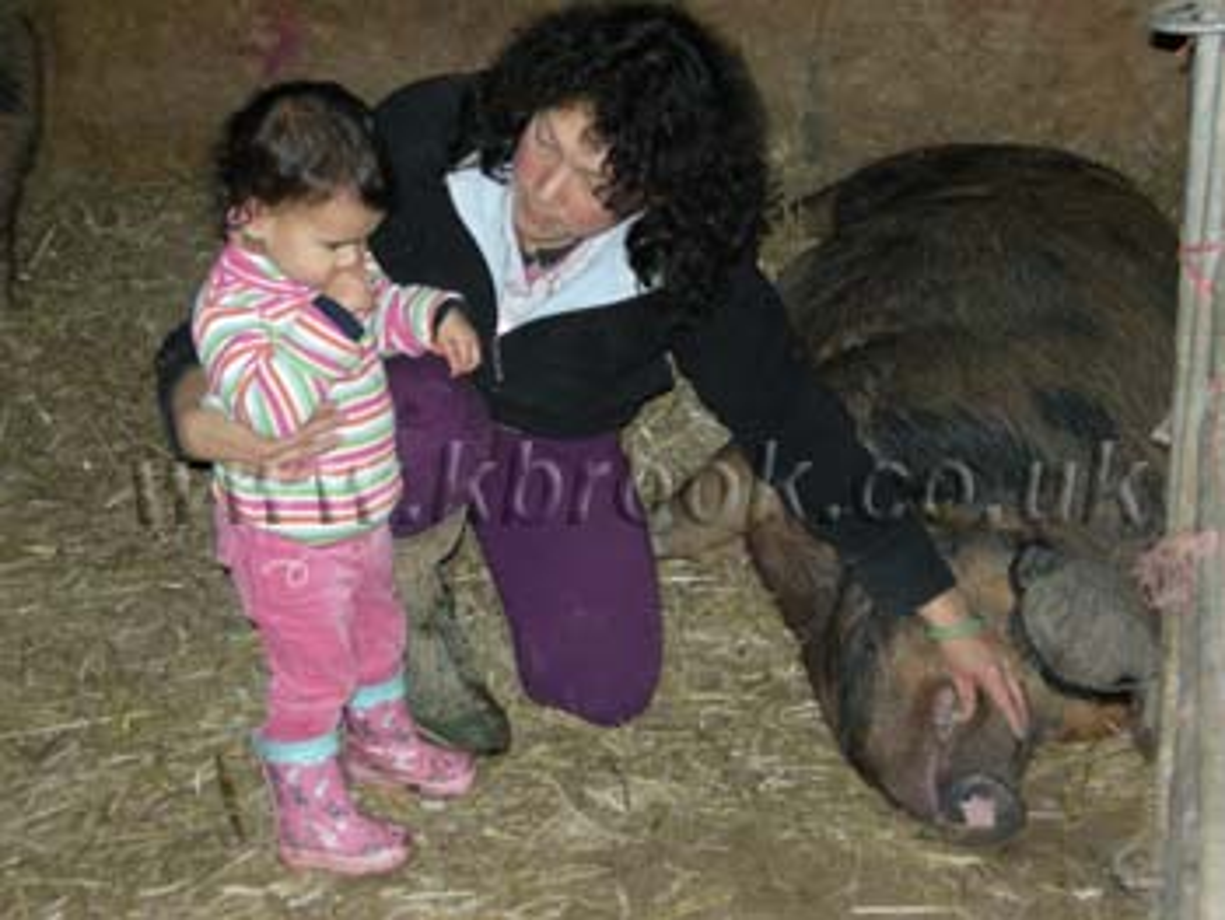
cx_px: 612
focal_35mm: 74
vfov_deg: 19.9
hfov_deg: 26.3
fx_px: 2621
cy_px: 460
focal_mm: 15.7
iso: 249
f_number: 3.9
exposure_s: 1/60
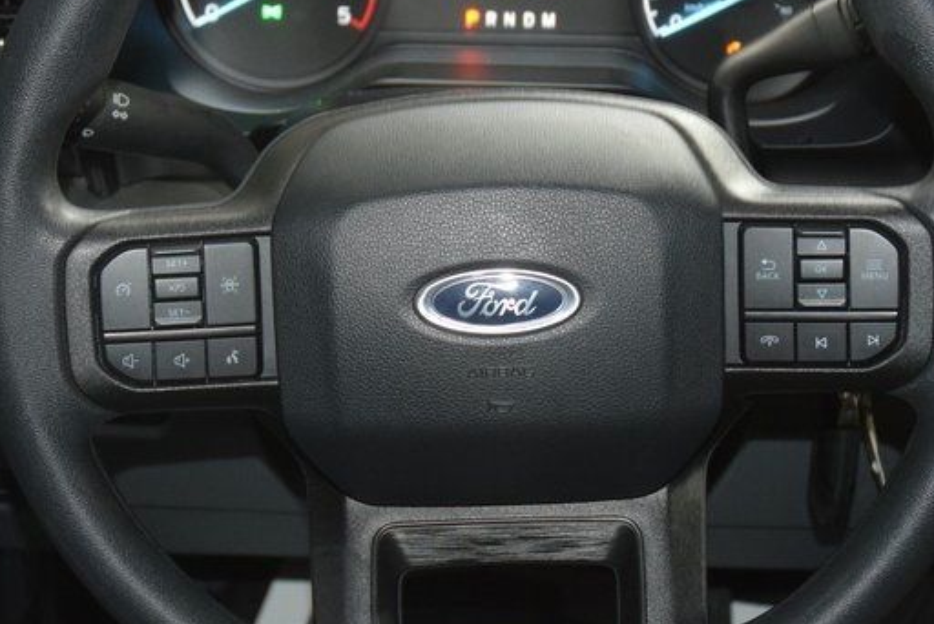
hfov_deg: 27.0
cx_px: 496
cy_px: 244
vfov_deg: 18.2
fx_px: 1947
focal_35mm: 75
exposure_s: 1/15
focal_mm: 25
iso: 1800
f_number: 3.8
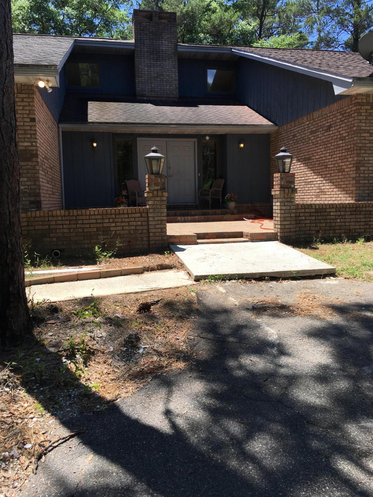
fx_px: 417
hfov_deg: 48.2
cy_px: 248
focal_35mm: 29
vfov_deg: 61.7
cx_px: 186
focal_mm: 4.15
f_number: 2.2
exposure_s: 1/855
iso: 25
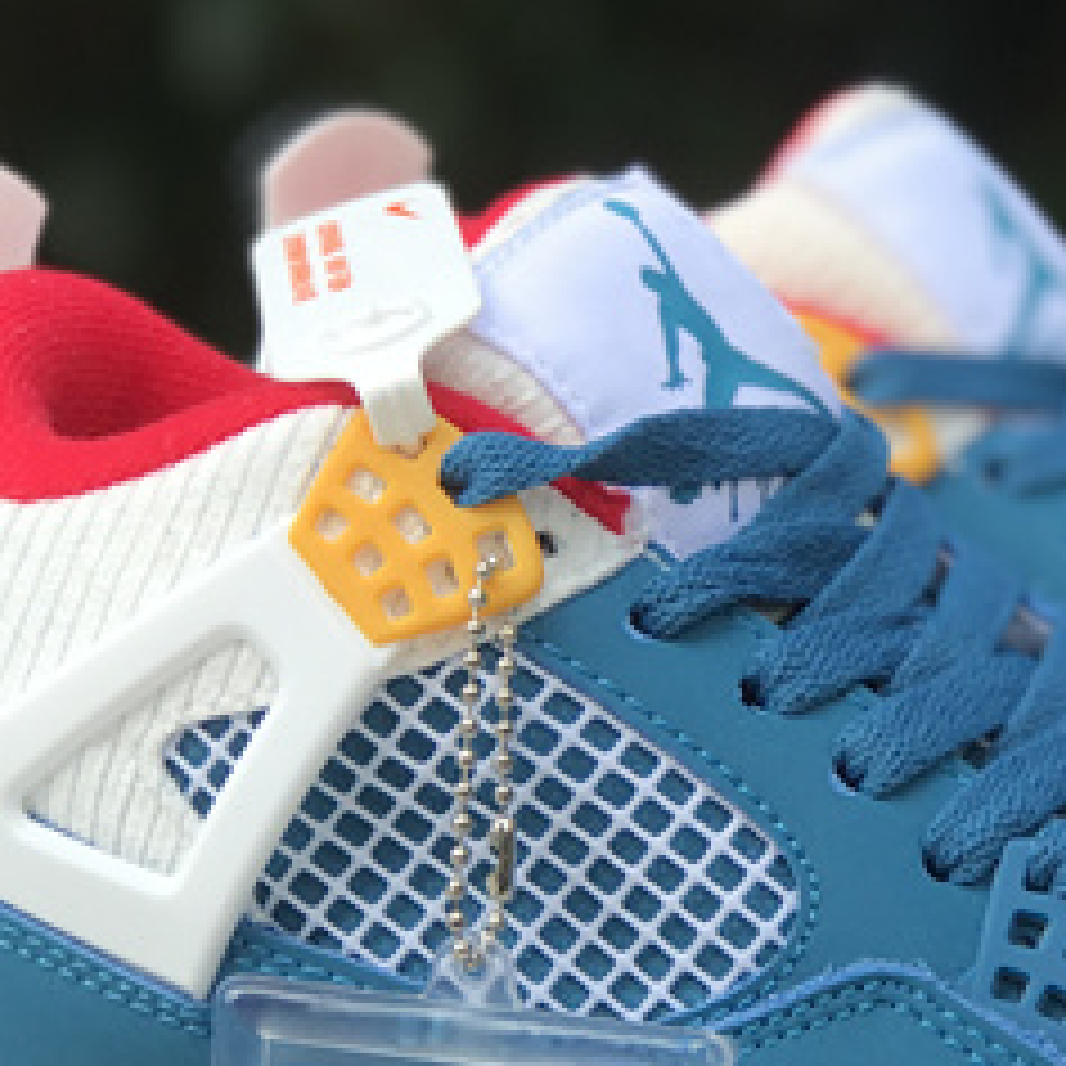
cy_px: 663
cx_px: 981
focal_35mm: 157
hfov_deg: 11.1
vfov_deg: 11.1
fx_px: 5470
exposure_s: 1/157
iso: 20
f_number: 2.8
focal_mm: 6.6
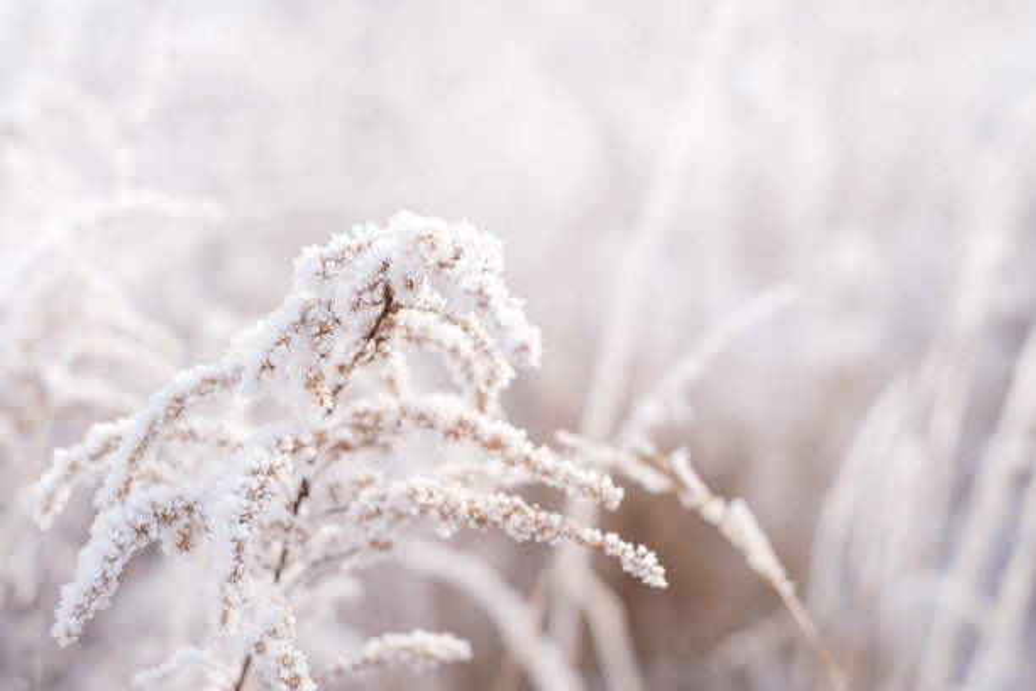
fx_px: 1525
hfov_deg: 37.5
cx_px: 518
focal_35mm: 53
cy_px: 346
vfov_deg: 25.5
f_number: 3.2
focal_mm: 35
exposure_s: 1/500
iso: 200
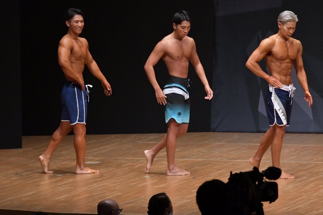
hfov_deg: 8.1
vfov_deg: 5.4
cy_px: 108
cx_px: 162
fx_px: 2287
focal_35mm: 255
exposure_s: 1/400
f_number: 5.6
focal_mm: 170
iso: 6400
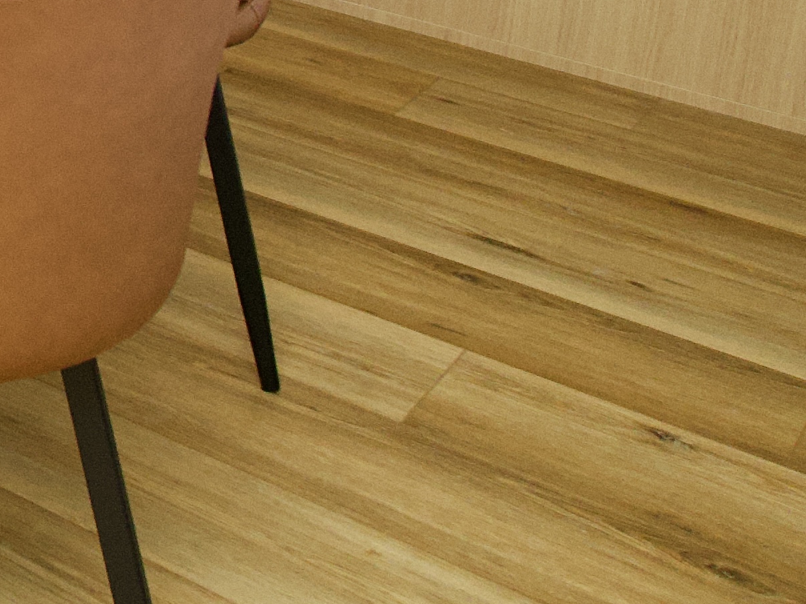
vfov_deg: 17.6
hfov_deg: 19.7
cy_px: -334
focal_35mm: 74
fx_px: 1723
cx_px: -630
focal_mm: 10
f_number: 4
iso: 1250
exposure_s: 1/160
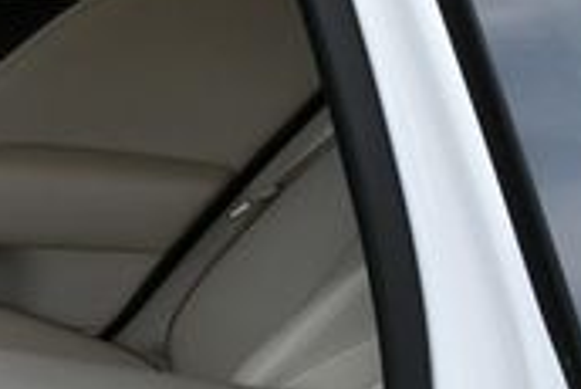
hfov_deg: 13.9
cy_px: 470
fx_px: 2164
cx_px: -395
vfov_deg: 10.1
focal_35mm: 134
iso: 200
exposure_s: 1/250
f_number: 6.3
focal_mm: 18
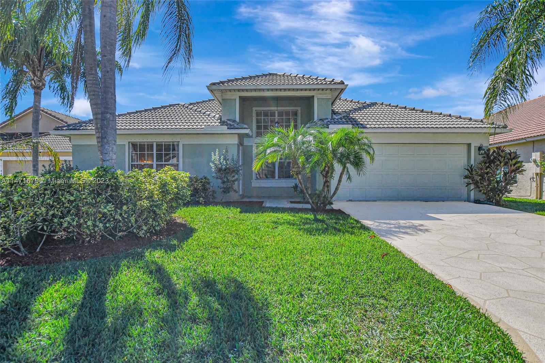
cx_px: 272
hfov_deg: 90.0
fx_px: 272
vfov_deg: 67.3
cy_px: 182
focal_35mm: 18
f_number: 8
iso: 1000
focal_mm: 12
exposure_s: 1/3200
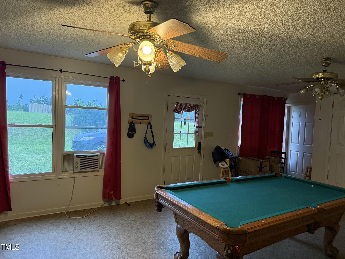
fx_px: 239
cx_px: 172
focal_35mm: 24
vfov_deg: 56.8
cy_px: 130
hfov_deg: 71.6
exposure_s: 1/60
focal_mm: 6.76
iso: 400
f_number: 1.78
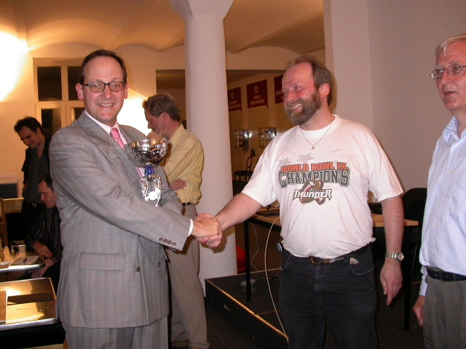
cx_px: 233
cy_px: 174
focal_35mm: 38
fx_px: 512
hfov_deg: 49.0
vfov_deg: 37.7
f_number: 2.6
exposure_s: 1/60
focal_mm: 7.85
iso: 200
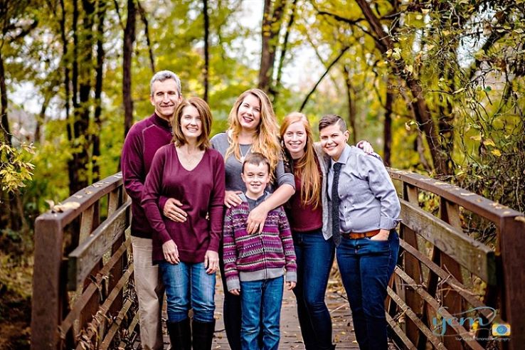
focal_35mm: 85
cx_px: 262
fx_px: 1239
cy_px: 175
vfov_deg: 16.1
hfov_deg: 23.9
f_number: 2.5
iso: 640
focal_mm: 85
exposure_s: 1/160
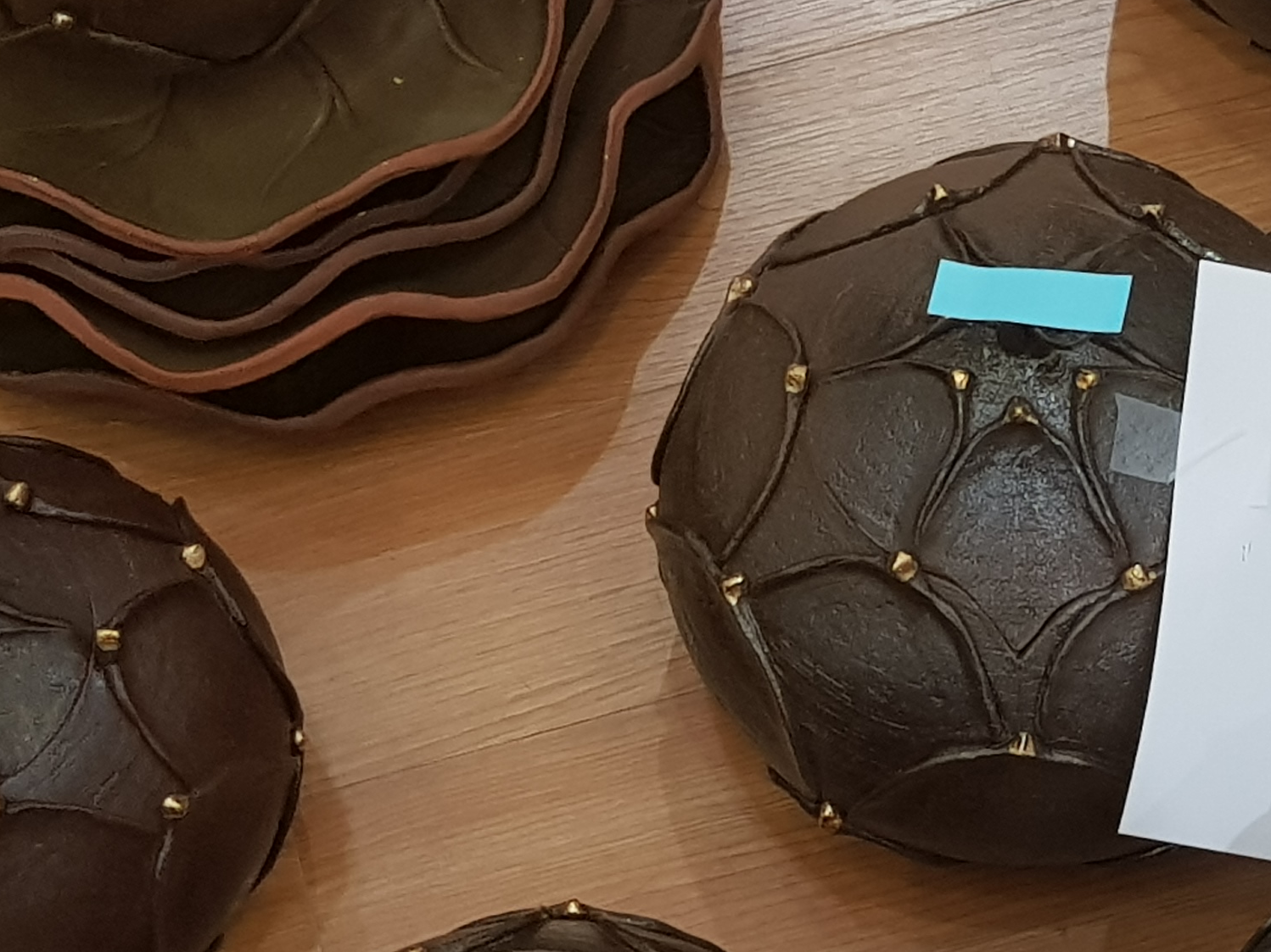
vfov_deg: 28.5
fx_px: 1836
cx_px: 1150
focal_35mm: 50
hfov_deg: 35.8
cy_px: 749
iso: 100
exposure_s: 1/120
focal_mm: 4.2
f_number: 1.7
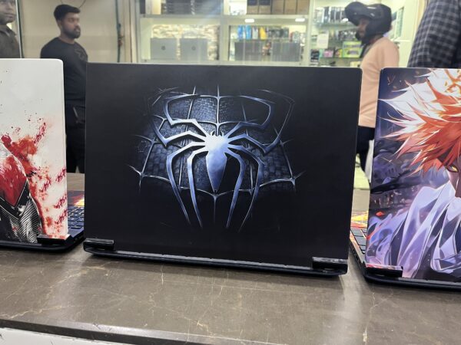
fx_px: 346
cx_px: 230
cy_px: 172
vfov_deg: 53.1
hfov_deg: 67.3
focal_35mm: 26
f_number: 1.6
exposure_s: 1/50
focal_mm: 5.1
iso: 250
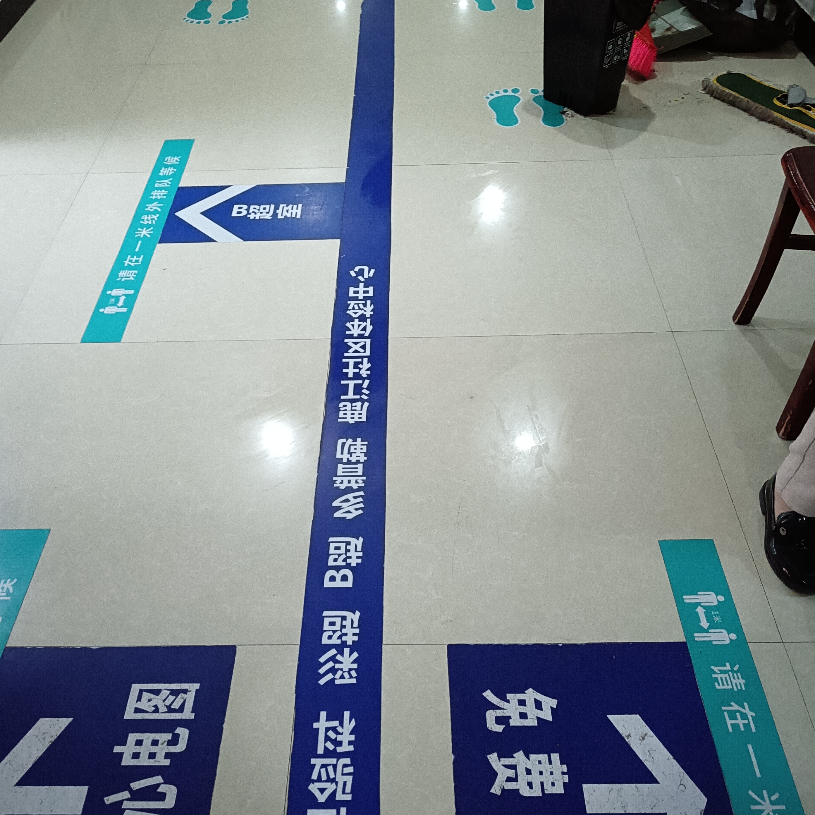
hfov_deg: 49.7
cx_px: 388
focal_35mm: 33
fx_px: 879
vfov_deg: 49.7
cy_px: 378
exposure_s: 1/100
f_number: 1.8
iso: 3627
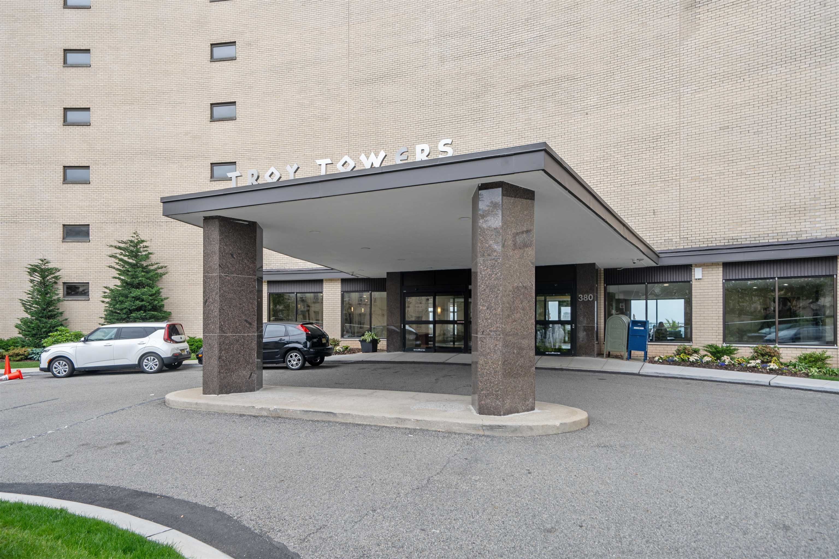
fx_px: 466
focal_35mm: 20
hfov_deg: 84.0
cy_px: 280
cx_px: 420
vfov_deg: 61.9
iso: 160
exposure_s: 1/40
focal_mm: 20
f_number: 8
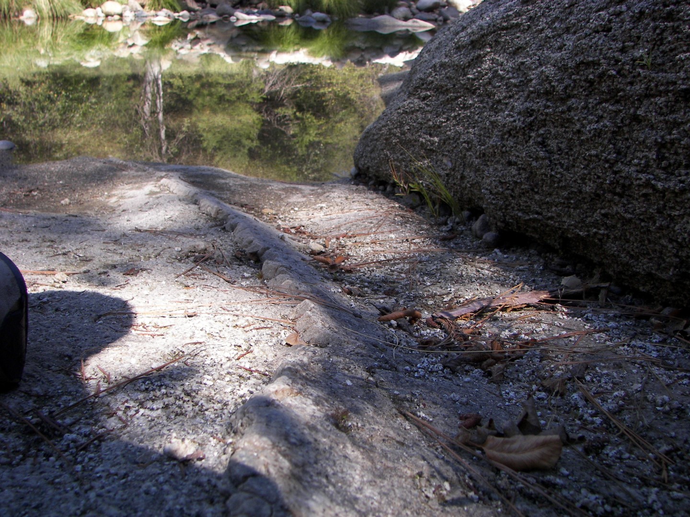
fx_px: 718
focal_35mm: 36
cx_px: 345
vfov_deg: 39.7
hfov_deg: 51.4
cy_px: 258
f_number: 2.8
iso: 64
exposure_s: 1/400
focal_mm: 6
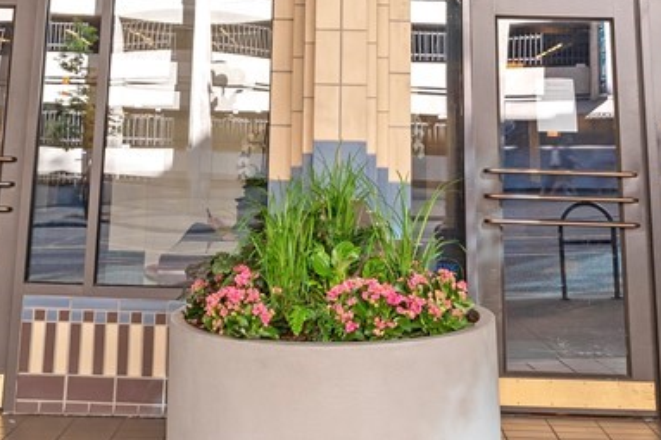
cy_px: -194
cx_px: 323
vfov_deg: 19.5
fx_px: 1138
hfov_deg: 32.4
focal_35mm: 62
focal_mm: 14
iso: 100
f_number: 10
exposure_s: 1/200
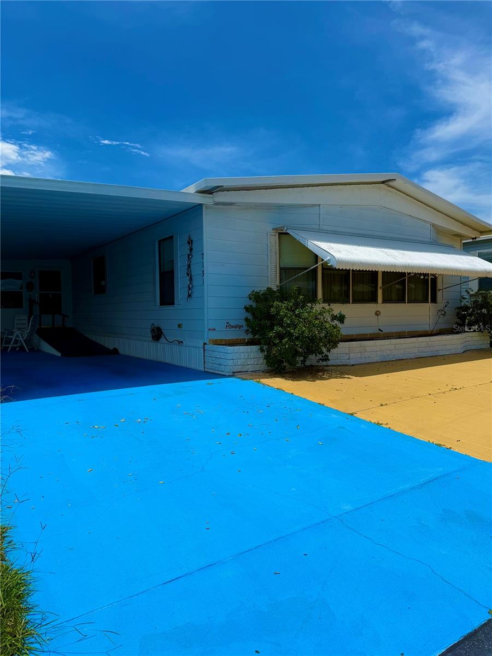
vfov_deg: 71.6
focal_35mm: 24
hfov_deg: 56.8
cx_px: 246
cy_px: 328
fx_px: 455
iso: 80
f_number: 1.78
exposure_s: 1/10309
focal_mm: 6.76
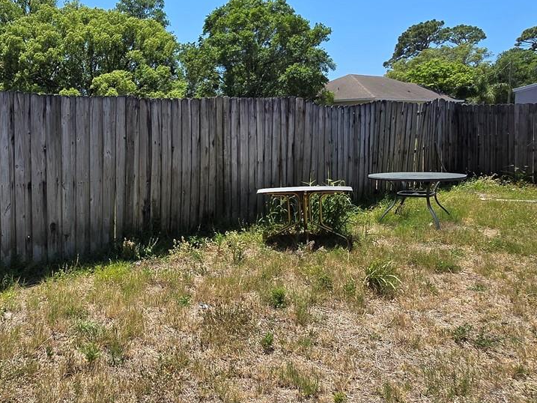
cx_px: 142
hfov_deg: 58.8
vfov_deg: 48.0
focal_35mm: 29
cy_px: 164
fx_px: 450
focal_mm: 2.2
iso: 50
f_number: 2.2
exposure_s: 1/2210
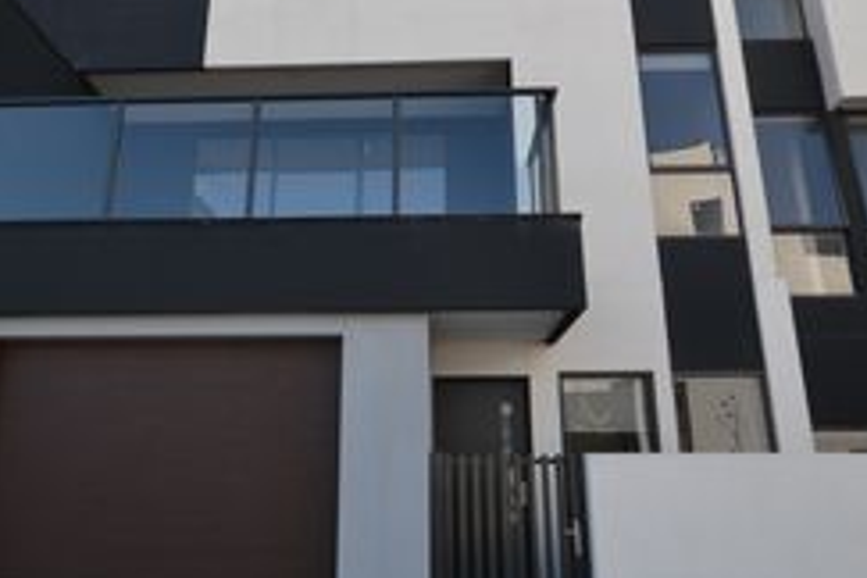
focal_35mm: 29
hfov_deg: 63.7
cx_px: 432
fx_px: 698
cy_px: 212
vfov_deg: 44.5
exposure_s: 1/160
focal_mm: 10
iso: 100
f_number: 6.3
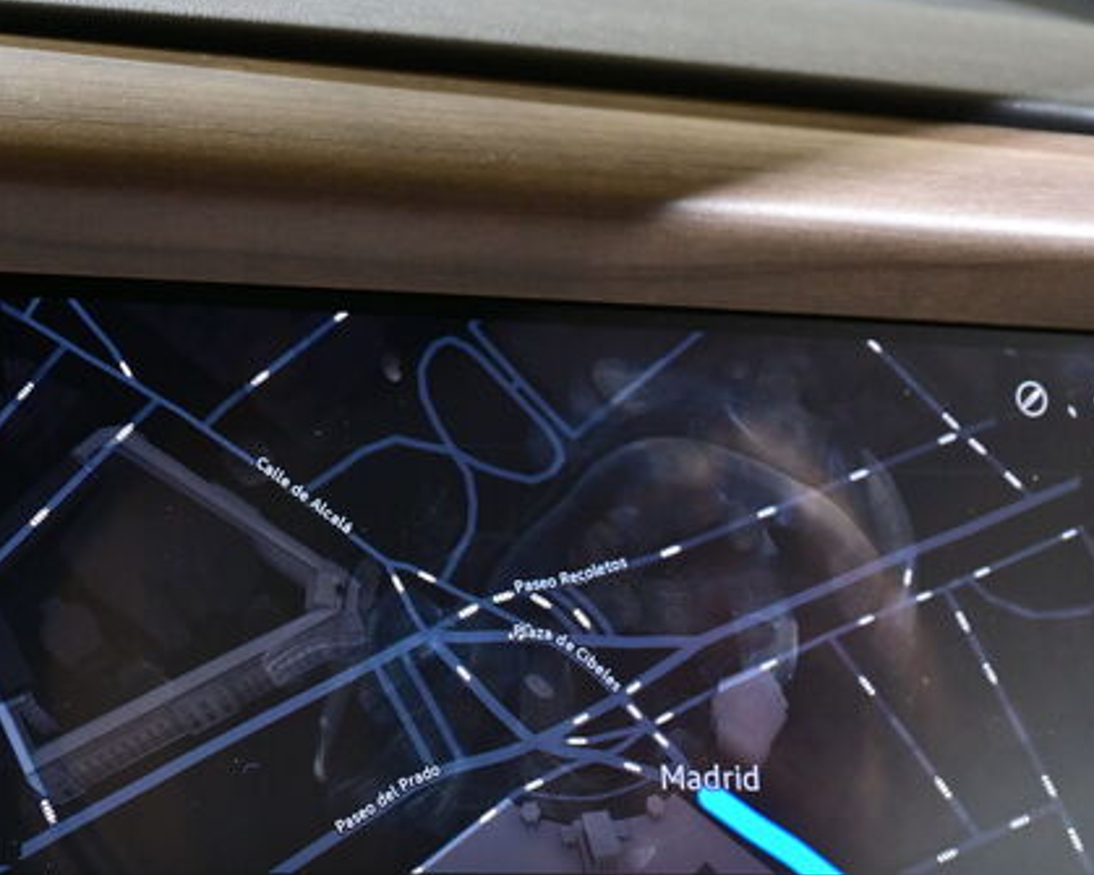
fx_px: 5017
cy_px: 441
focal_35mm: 155
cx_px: 520
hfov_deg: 12.4
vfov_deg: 10.0
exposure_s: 1/40
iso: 400
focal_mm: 48
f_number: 6
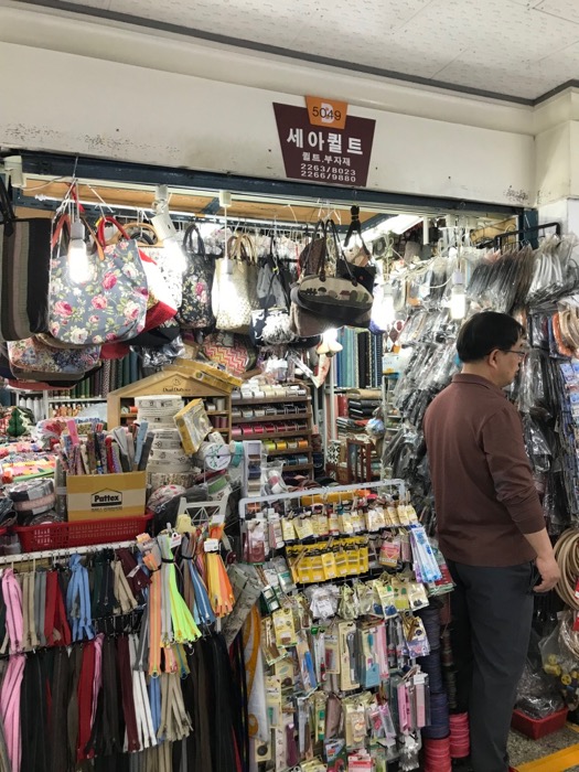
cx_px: 290
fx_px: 624
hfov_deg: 49.7
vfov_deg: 63.4
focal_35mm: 28
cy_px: 386
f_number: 1.8
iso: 25
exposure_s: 1/30
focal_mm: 3.99
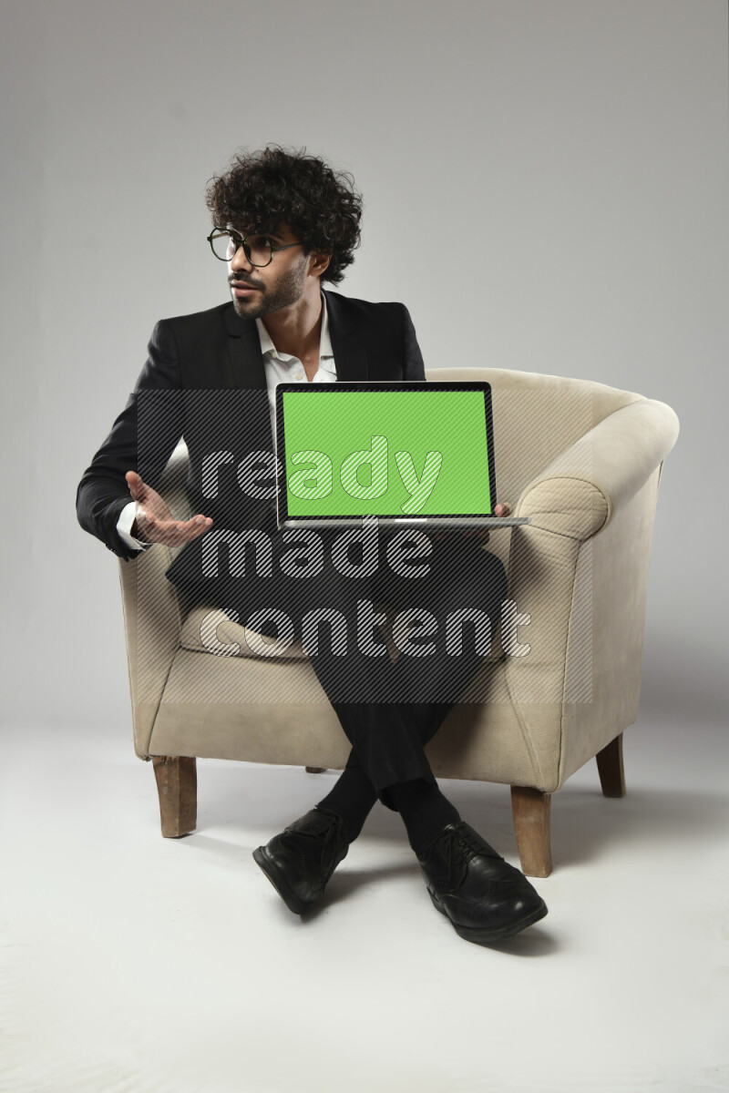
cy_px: 546
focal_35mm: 40
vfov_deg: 48.5
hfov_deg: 33.4
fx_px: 1215
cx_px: 364
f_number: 5.6
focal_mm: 40
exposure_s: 1/125
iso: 400
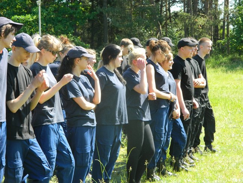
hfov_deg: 19.1
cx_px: 122
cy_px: 92
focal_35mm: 103
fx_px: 723
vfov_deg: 14.4
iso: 80
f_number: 4.5
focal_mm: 18.6
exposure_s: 1/100
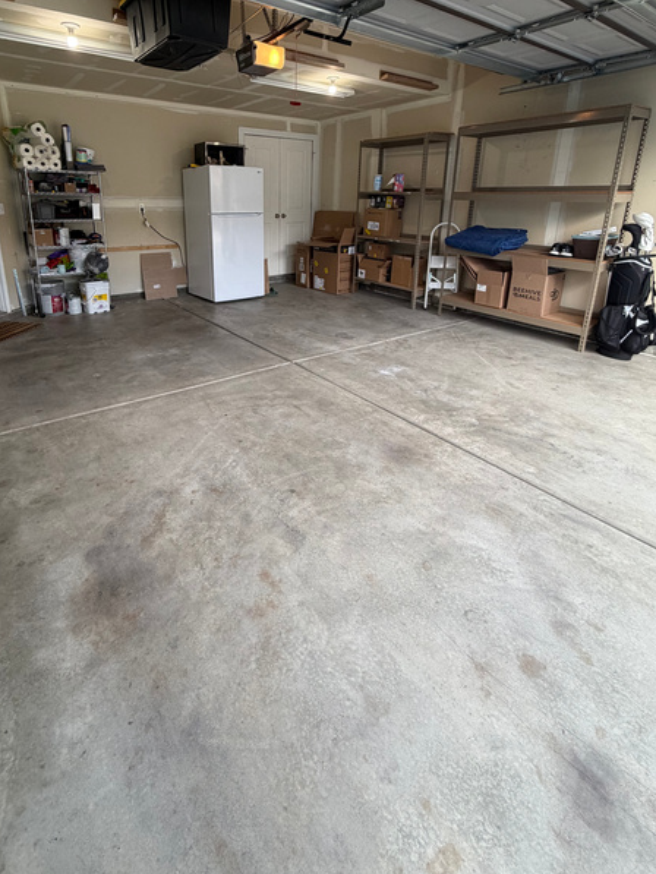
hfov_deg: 71.2
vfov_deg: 86.0
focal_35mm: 18
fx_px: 455
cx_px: 278
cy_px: 328
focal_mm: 2.22
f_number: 2.2
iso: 160
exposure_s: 1/120
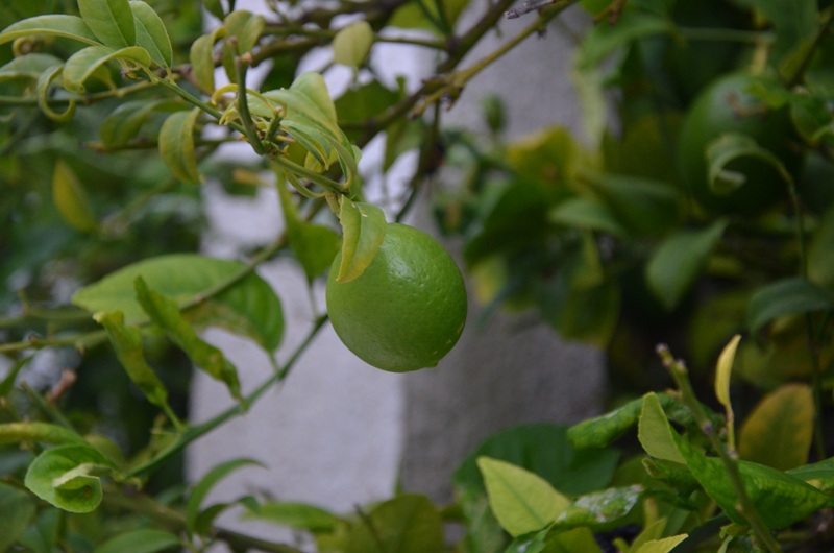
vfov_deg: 14.6
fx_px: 2150
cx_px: 417
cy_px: 276
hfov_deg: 22.0
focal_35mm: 93
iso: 1250
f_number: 5.3
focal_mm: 62
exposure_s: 1/125
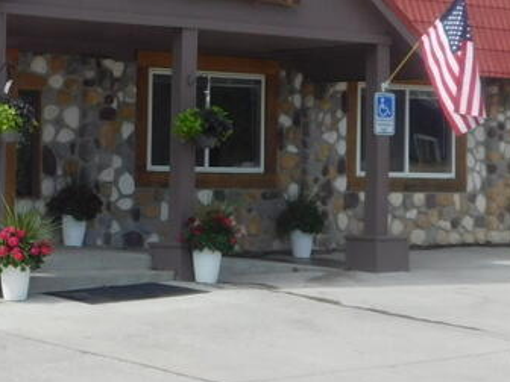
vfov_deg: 13.7
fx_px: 1576
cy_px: 47
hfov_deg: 17.8
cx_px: -24
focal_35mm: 107
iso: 125
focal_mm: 6.3
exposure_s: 1/1000
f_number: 3.5
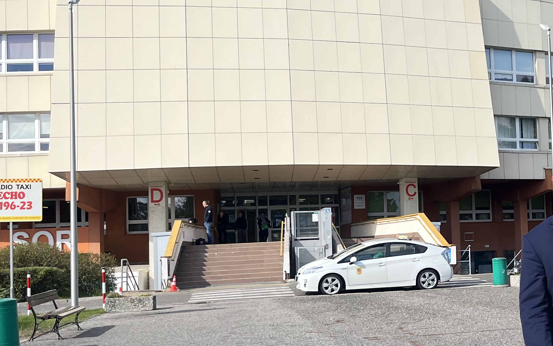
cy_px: 191
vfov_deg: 22.7
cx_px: 503
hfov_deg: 33.7
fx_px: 859
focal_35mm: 57
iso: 50
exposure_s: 1/2967
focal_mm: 5.1
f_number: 1.6
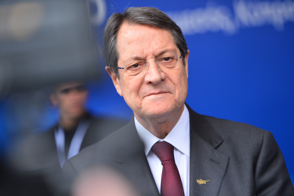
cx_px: 147
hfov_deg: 12.8
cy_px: 98
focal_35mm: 160
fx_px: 1306
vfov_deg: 8.6
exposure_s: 1/1000
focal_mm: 160
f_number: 2.8
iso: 800
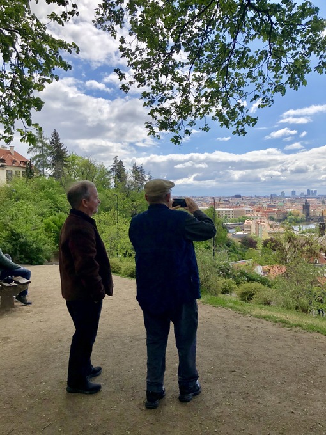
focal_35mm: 28
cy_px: 218
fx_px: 352
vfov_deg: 63.4
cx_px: 163
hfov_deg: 49.7
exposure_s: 1/3436
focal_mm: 4
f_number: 1.8
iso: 25
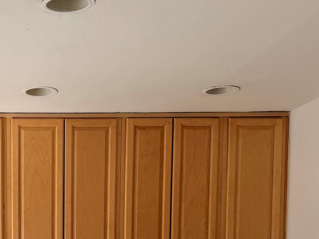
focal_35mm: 66
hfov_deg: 28.0
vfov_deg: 20.6
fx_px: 608
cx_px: 16
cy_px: 295
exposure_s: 1/178
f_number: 1.78
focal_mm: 6.76
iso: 80
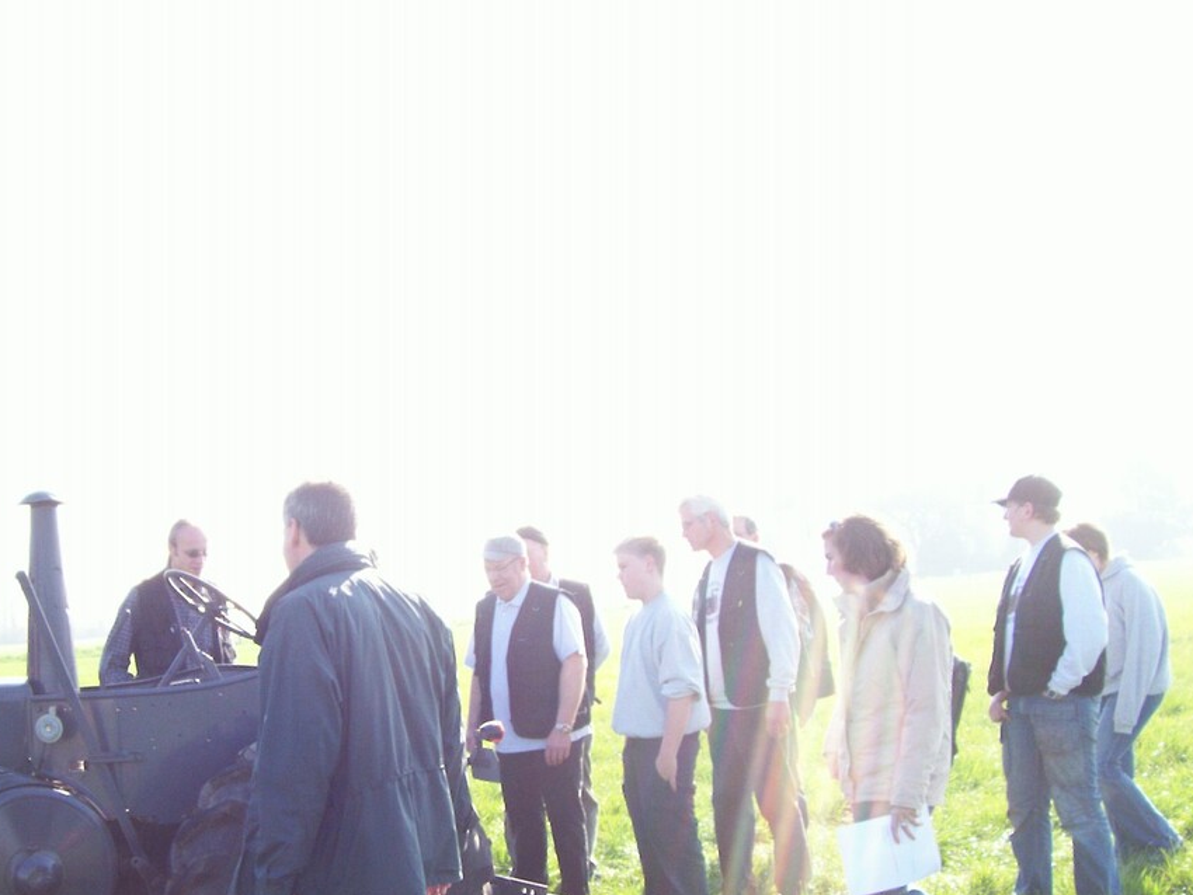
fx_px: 1655
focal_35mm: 48
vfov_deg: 30.1
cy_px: 565
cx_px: 439
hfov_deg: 39.4
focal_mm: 5.6
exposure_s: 1/332
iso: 80
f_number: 2.7
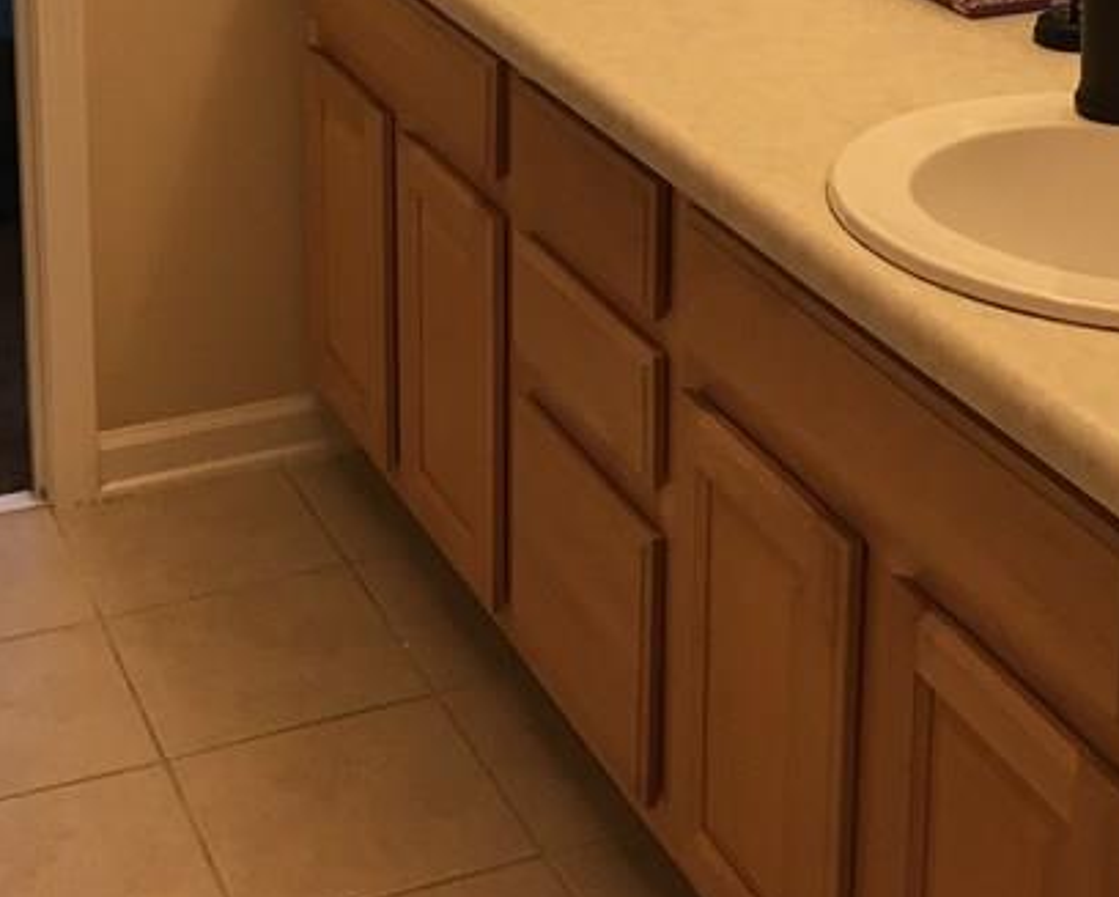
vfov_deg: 20.5
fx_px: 2353
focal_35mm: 71
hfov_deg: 26.7
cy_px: -99
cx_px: 496
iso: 40
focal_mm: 4.15
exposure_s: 1/30
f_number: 2.2
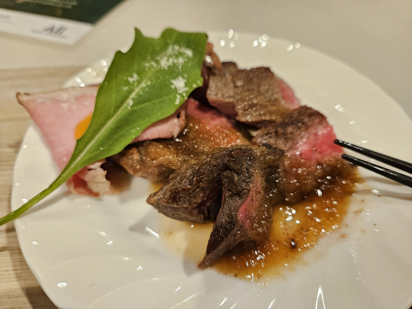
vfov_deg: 58.9
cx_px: 206
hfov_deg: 73.9
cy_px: 154
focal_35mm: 23
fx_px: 274
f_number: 1.8
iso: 640
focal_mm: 5.4
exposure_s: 1/40
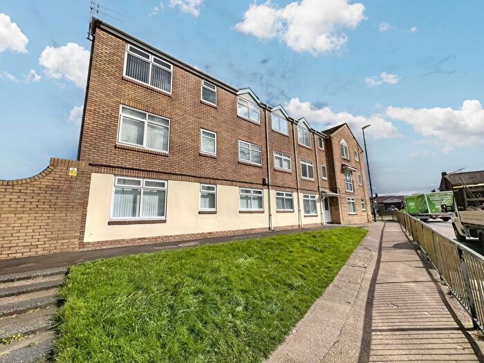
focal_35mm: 13
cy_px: 182
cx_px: 242
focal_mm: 1.6
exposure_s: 1/3922
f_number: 1.8
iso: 32
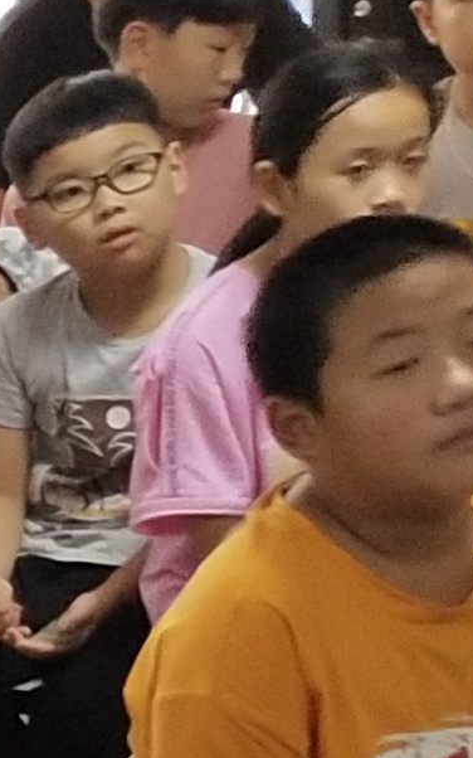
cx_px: -1744
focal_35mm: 213
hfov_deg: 5.1
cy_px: 1234
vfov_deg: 9.5
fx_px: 4395
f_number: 1.8
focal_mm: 3.95
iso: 518
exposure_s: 1/33.3
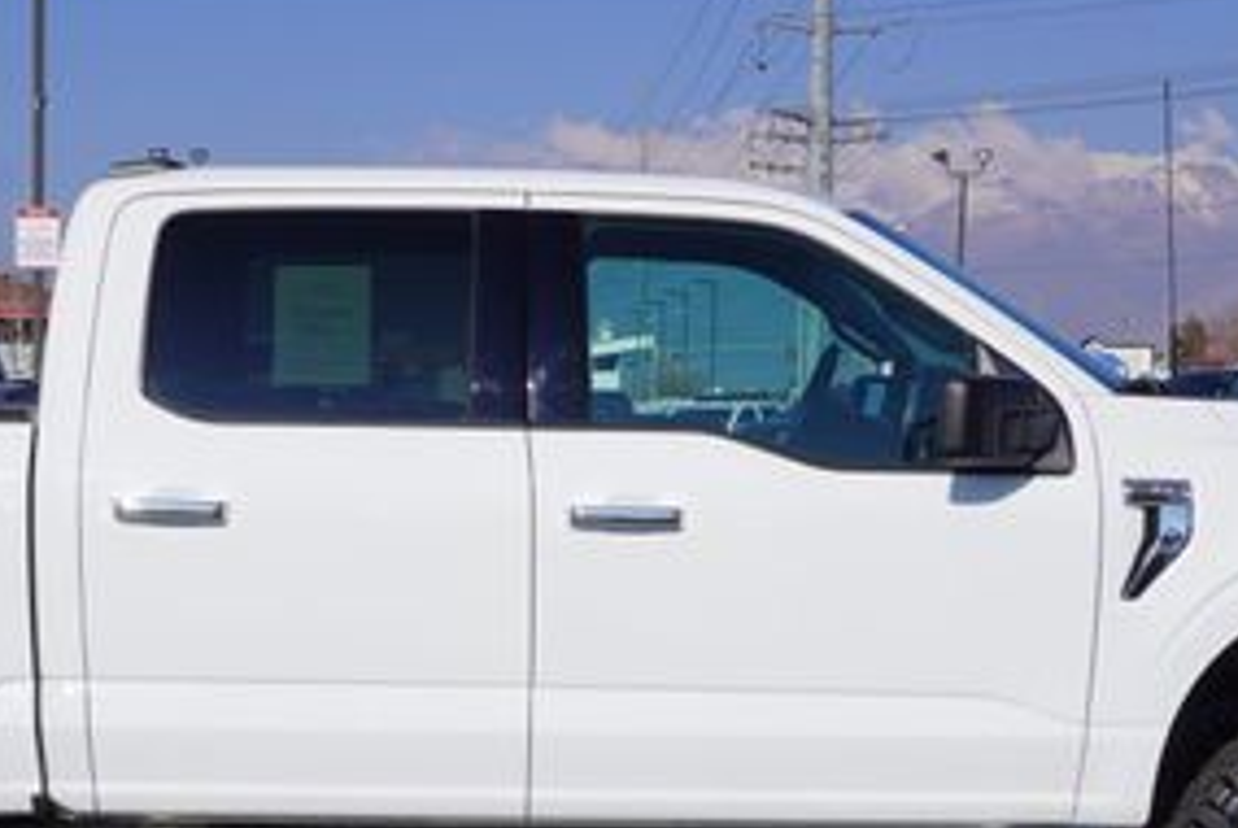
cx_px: 458
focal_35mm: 81
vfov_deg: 16.8
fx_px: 2788
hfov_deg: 25.0
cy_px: 658
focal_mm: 24
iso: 100
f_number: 11
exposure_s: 1/320
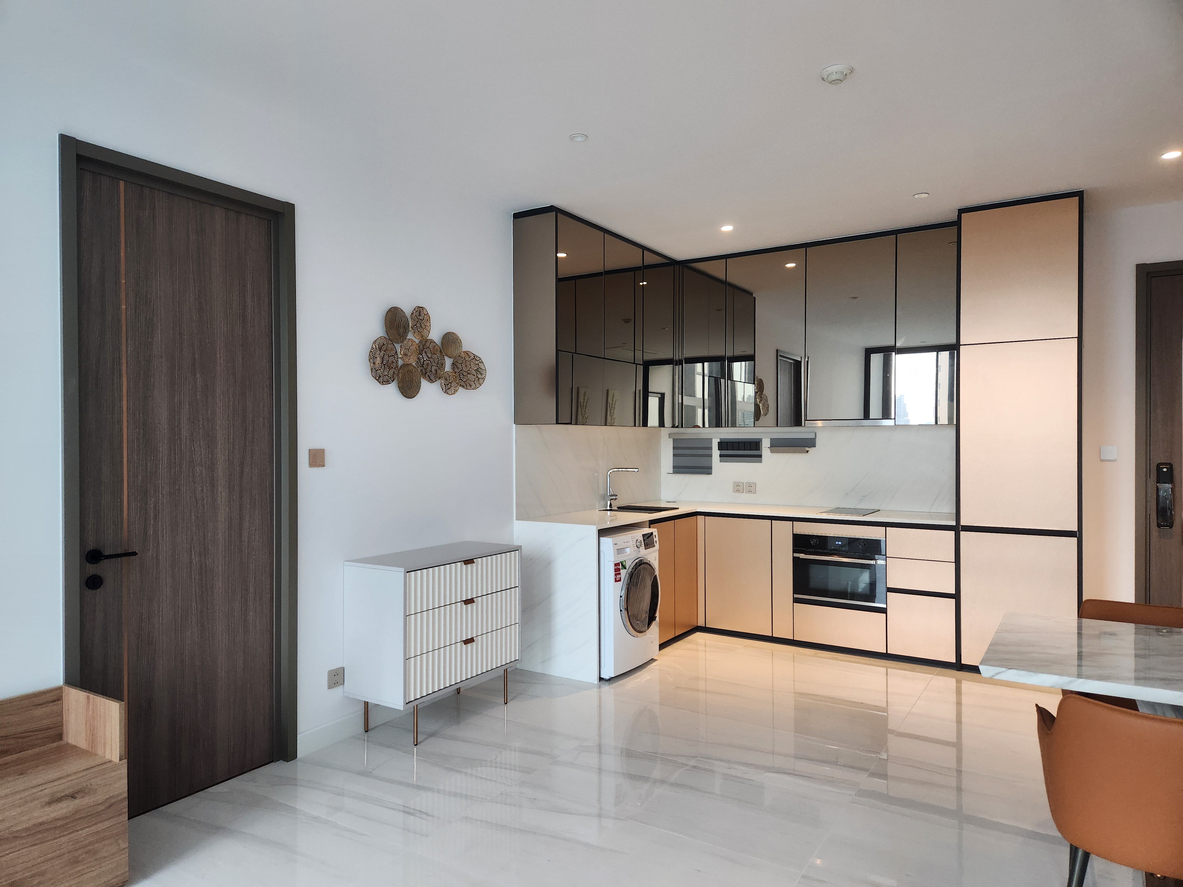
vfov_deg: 58.9
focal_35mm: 23
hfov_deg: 73.9
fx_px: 786
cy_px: 444
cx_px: 592
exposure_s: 1/100
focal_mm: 5.4
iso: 200
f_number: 1.8
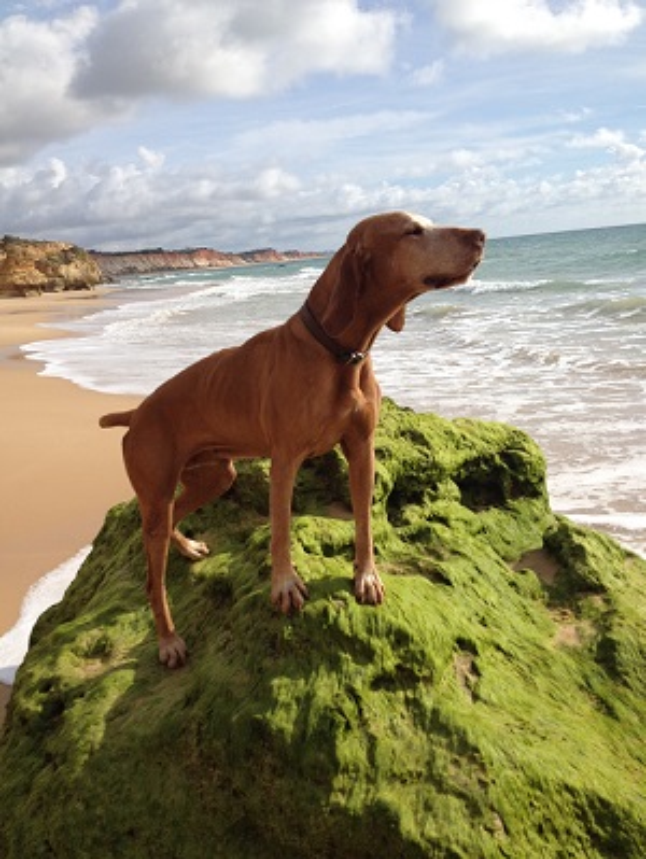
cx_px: 323
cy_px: 430
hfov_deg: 40.8
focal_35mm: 35
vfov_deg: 52.6
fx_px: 869
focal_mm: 4.28
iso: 50
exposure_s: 1/2513
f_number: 2.4
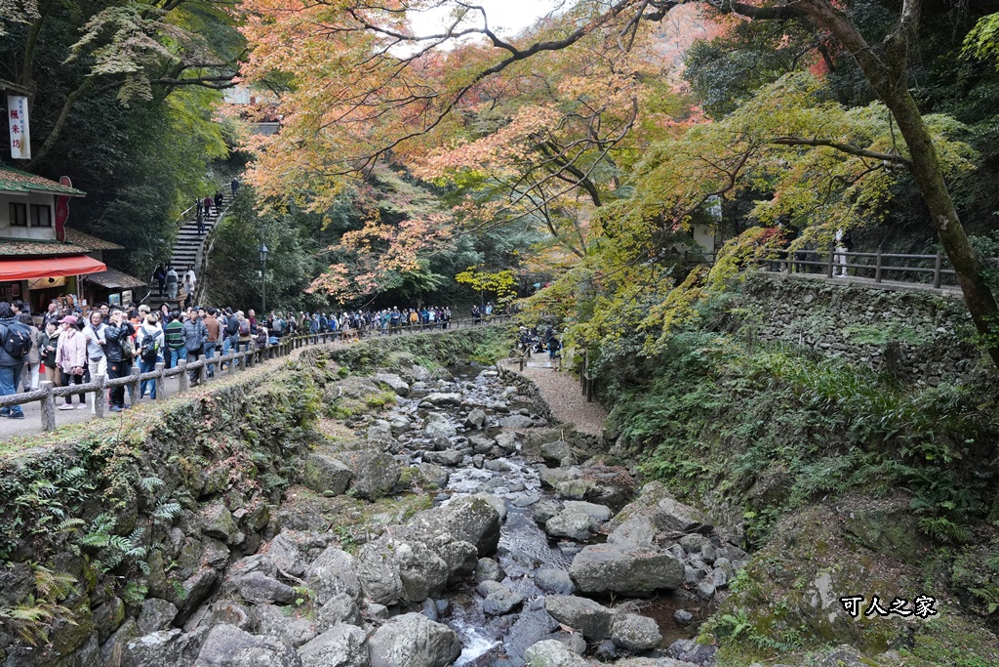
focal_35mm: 24
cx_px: 500
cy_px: 334
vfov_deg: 53.1
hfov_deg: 73.7
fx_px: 666
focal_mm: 24
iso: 2500
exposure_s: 1/200
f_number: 8
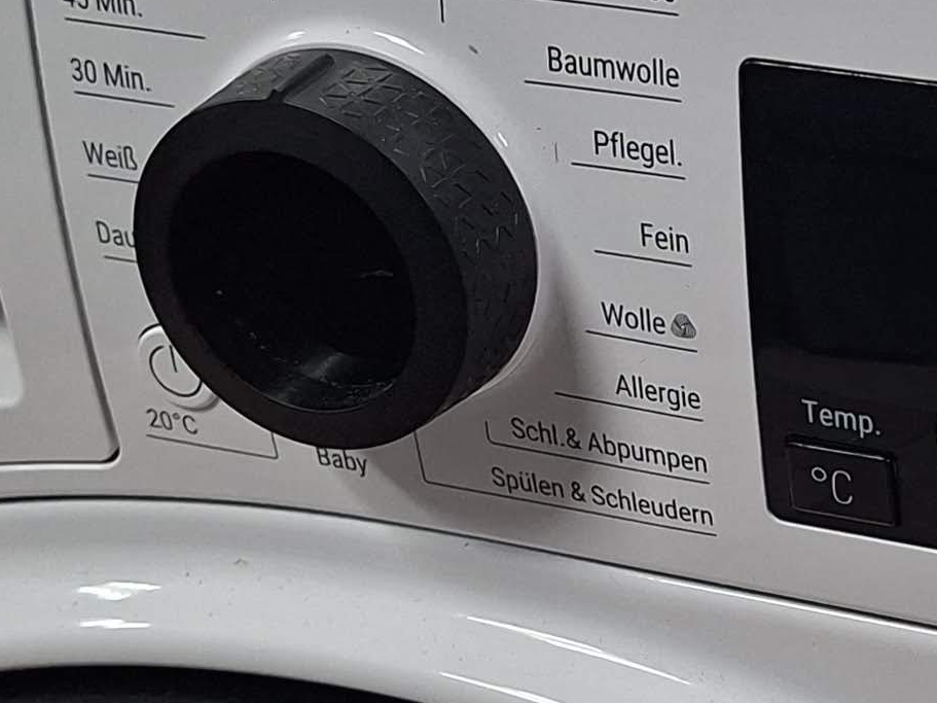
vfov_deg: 14.6
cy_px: 393
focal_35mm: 101
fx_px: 2734
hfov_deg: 19.0
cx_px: 895
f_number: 1.8
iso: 320
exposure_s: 1/100
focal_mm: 5.54
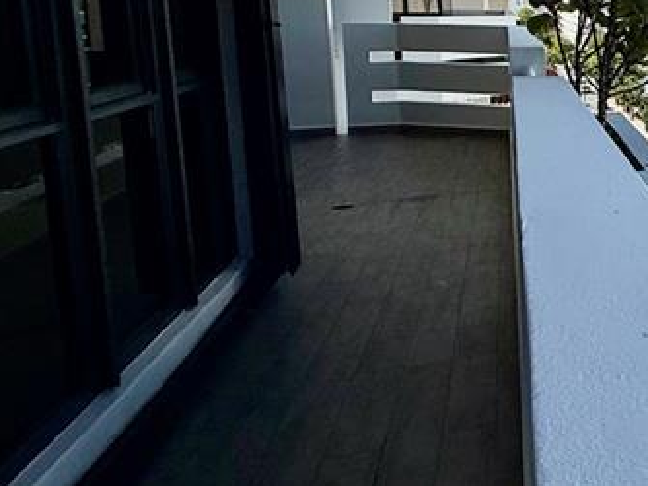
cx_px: 963
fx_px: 805
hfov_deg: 28.7
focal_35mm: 43
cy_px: 76
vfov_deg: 32.4
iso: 50
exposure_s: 1/3289
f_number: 2.2
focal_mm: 2.22
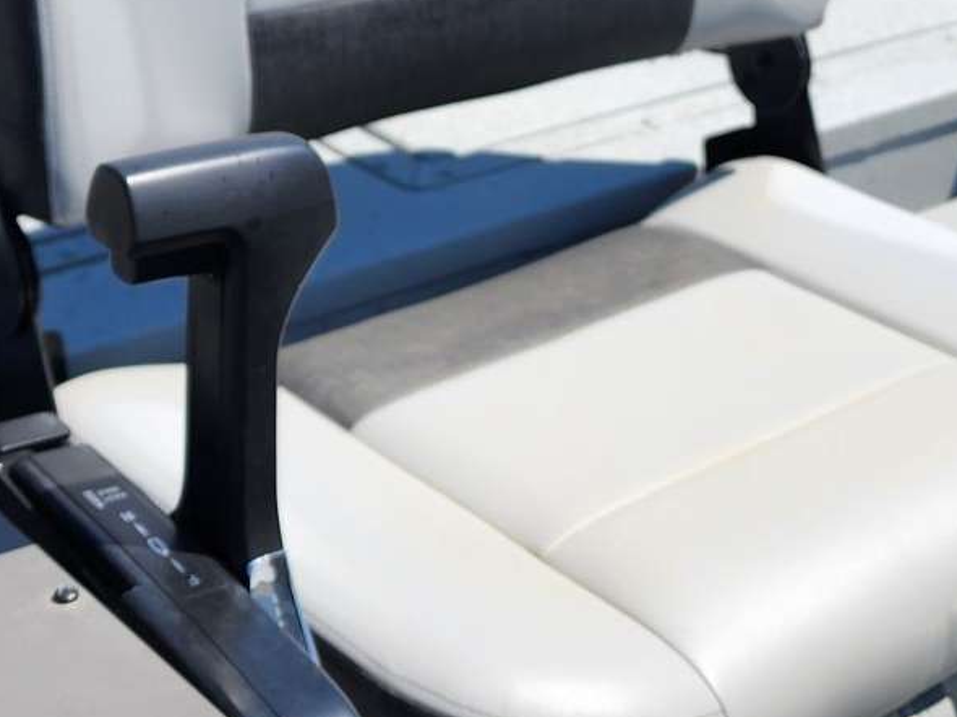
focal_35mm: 78
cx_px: 586
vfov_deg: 18.5
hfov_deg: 25.0
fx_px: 2156
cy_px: 54
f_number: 1.8
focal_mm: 6.4
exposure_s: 1/952
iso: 12
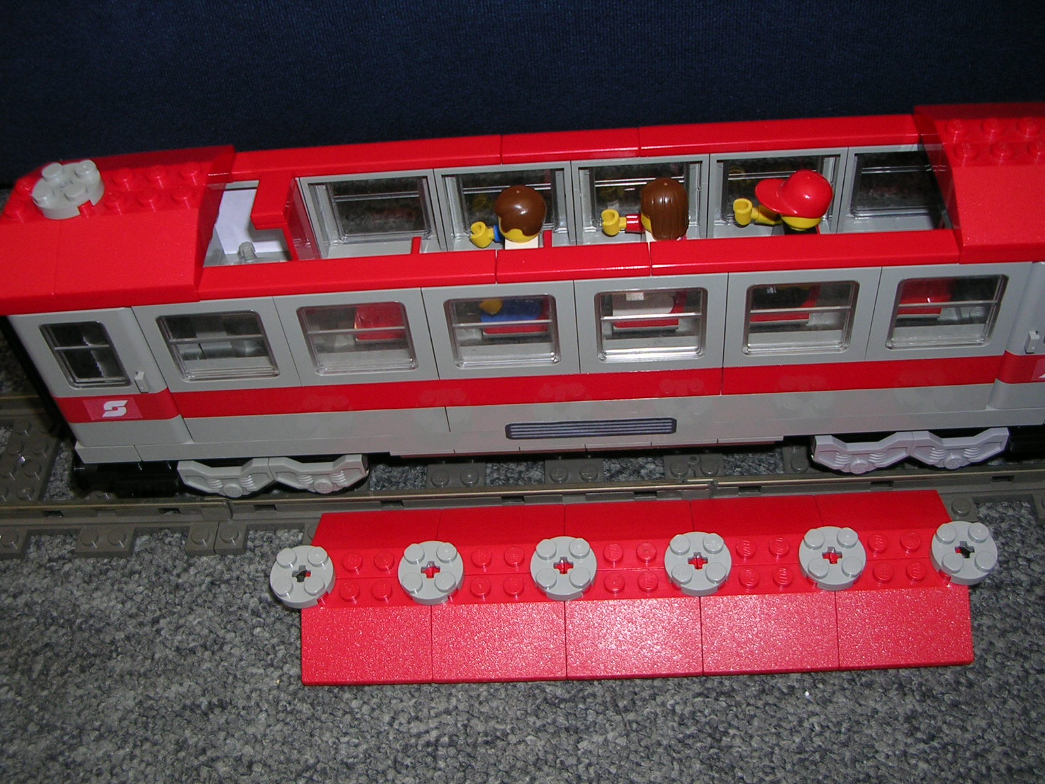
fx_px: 1147
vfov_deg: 37.7
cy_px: 392
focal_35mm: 38
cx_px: 522
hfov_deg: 49.0
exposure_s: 1/60.1
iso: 50
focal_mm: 5.8
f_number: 2.8
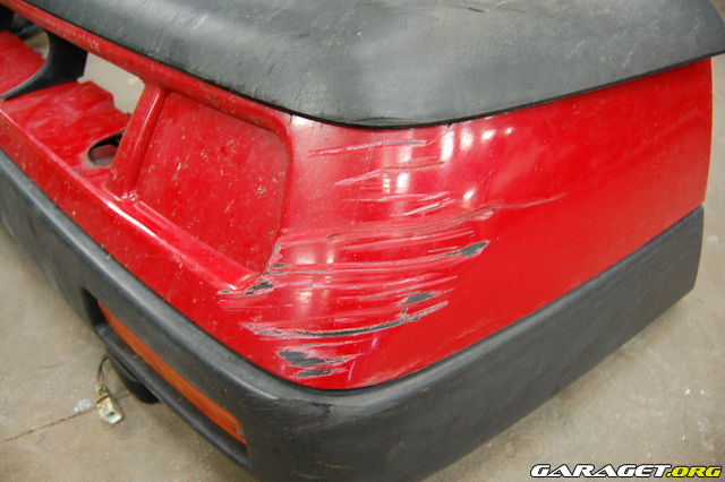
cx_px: 362
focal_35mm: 27
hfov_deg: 67.4
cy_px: 241
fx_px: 543
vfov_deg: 47.9
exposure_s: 1/20
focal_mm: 18
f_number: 3.5
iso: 800
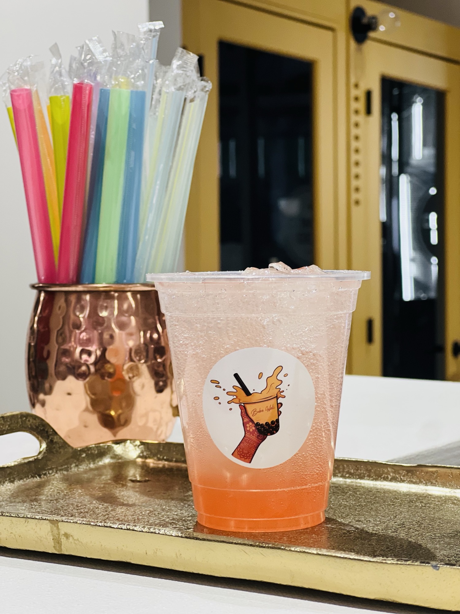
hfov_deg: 19.1
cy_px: 307
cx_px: 230
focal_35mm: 77
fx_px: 1364
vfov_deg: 25.3
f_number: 2.8
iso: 125
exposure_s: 1/36
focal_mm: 9
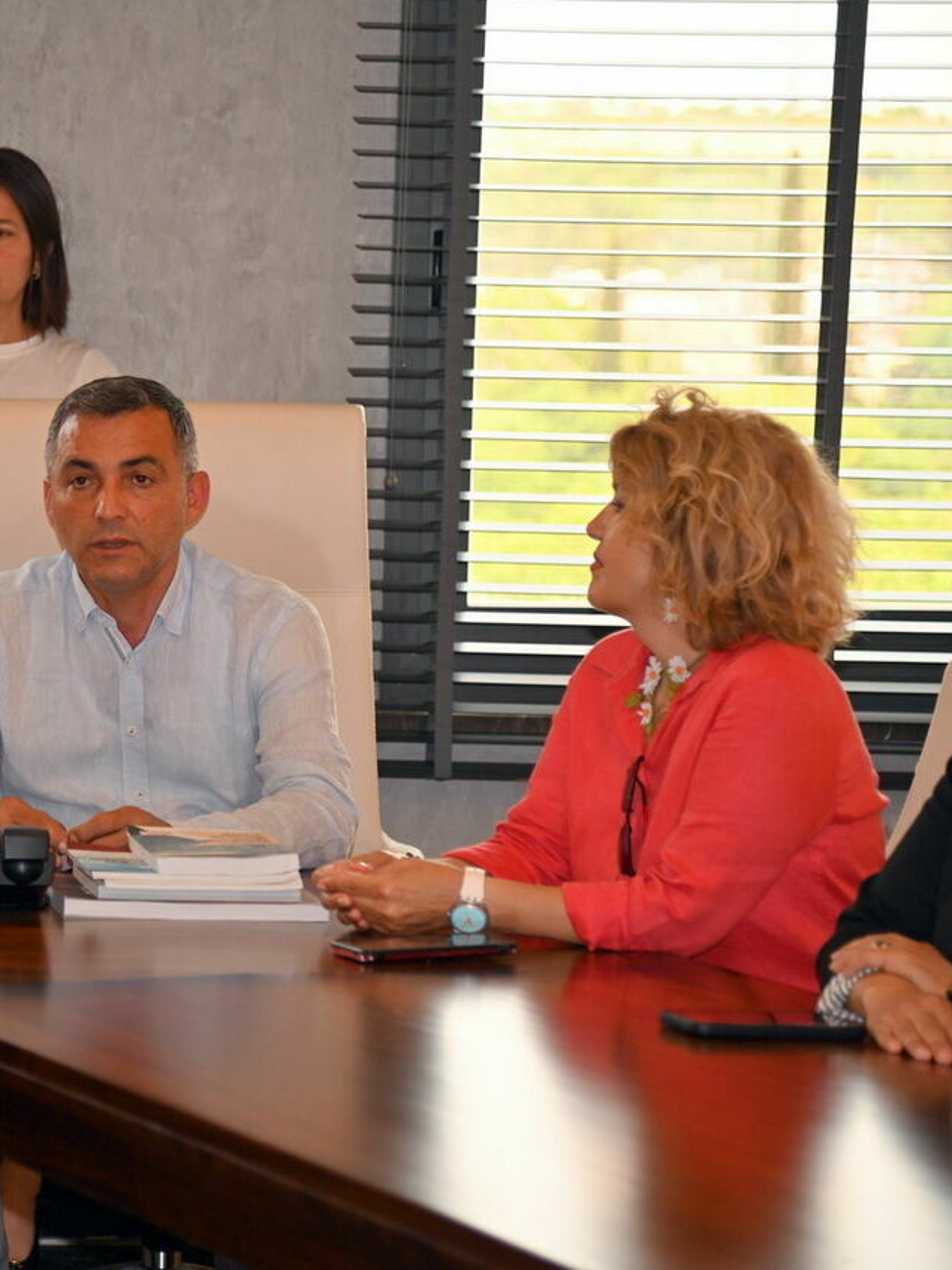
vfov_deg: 16.6
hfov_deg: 12.3
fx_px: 4364
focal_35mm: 119
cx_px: 55
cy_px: 636
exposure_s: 1/60
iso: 220
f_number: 4
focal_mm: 82
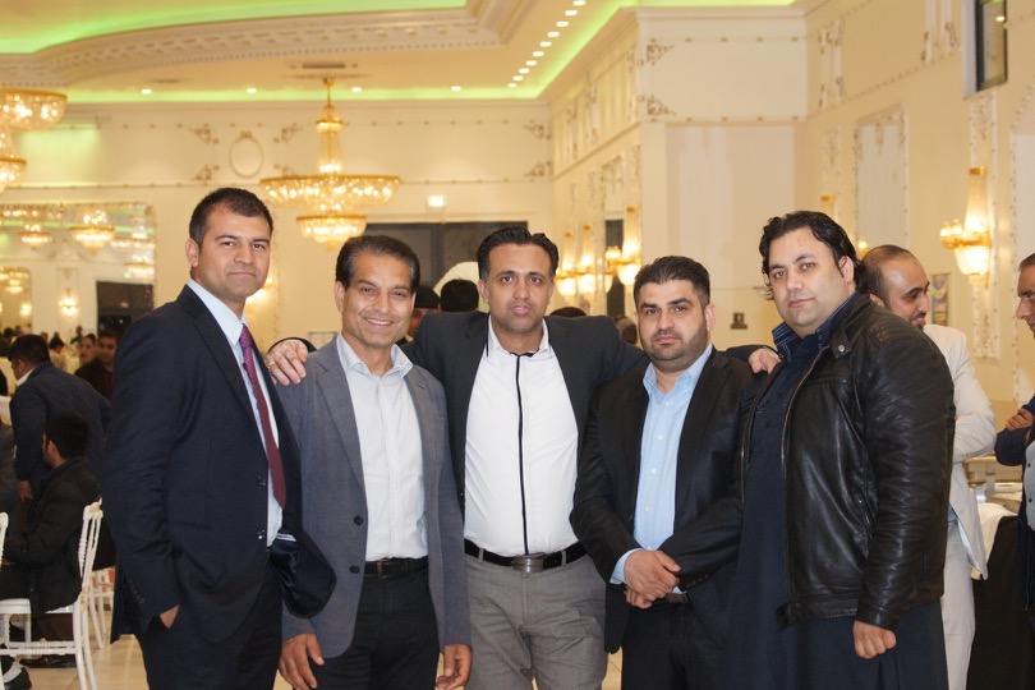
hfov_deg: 19.5
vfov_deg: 13.0
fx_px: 3019
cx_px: 518
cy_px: 345
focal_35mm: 105
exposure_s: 1/125
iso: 800
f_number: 5.6
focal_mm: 70
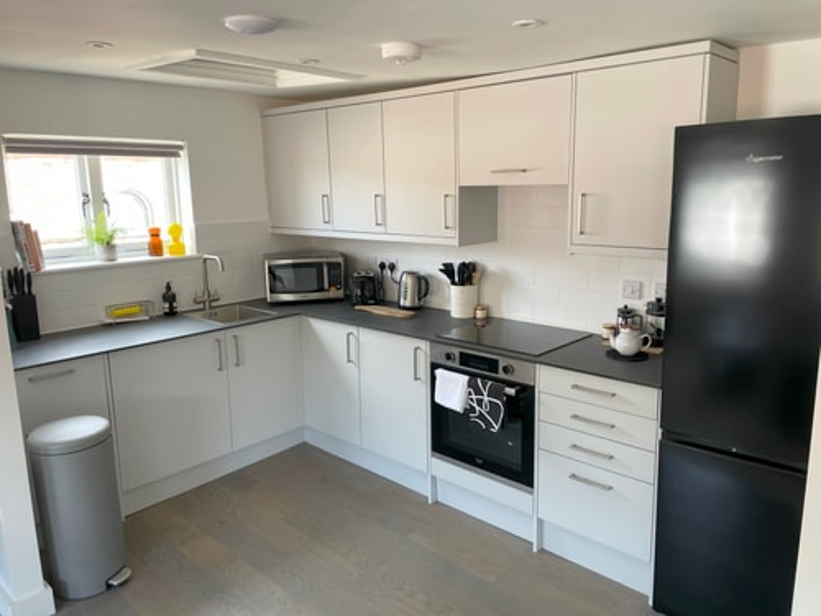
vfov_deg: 53.1
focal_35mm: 26
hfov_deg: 67.3
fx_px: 617
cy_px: 308
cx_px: 410
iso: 100
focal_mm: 4.2
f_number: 1.6
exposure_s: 1/121
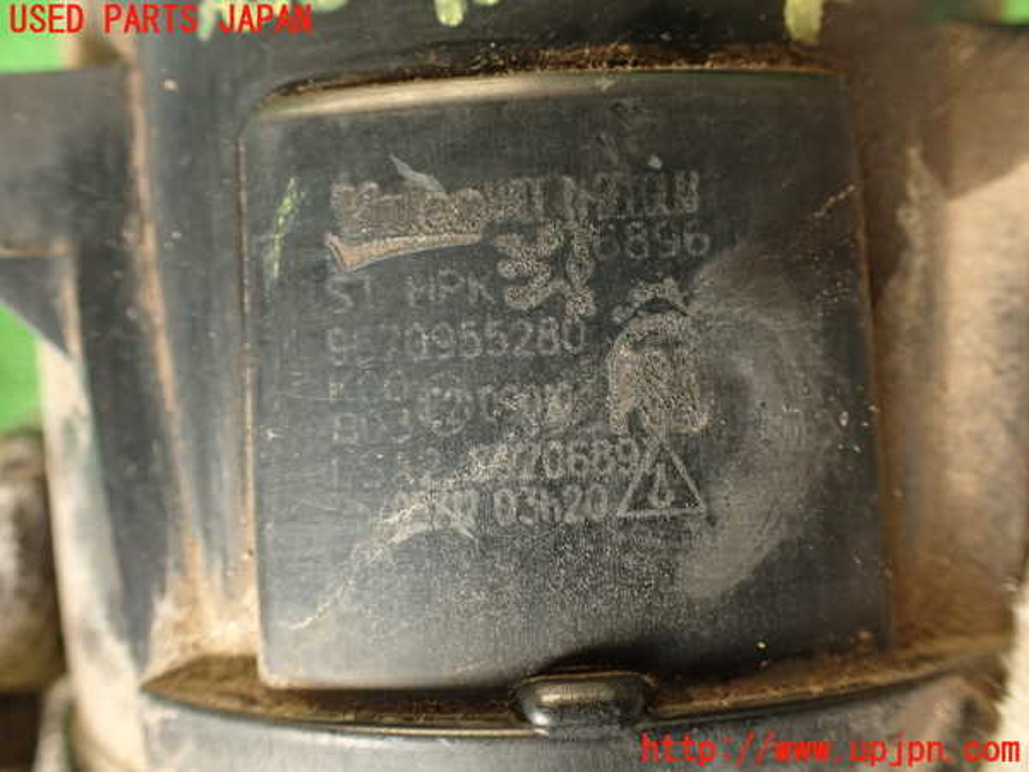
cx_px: 514
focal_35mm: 30
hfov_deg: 60.0
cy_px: 386
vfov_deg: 46.8
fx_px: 892
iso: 320
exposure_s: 1/30
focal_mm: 5.4
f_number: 2.3
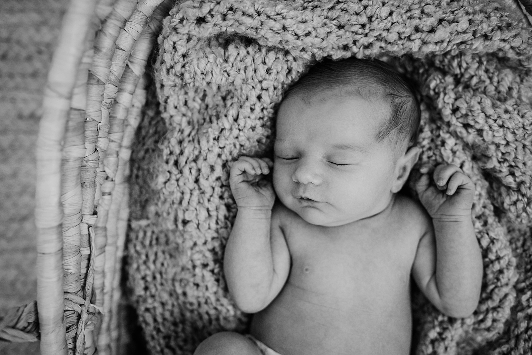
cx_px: 266
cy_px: 178
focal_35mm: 35
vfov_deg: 37.9
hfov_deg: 54.4
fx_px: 517
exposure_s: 1/125
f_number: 2.2
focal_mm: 35
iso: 1000
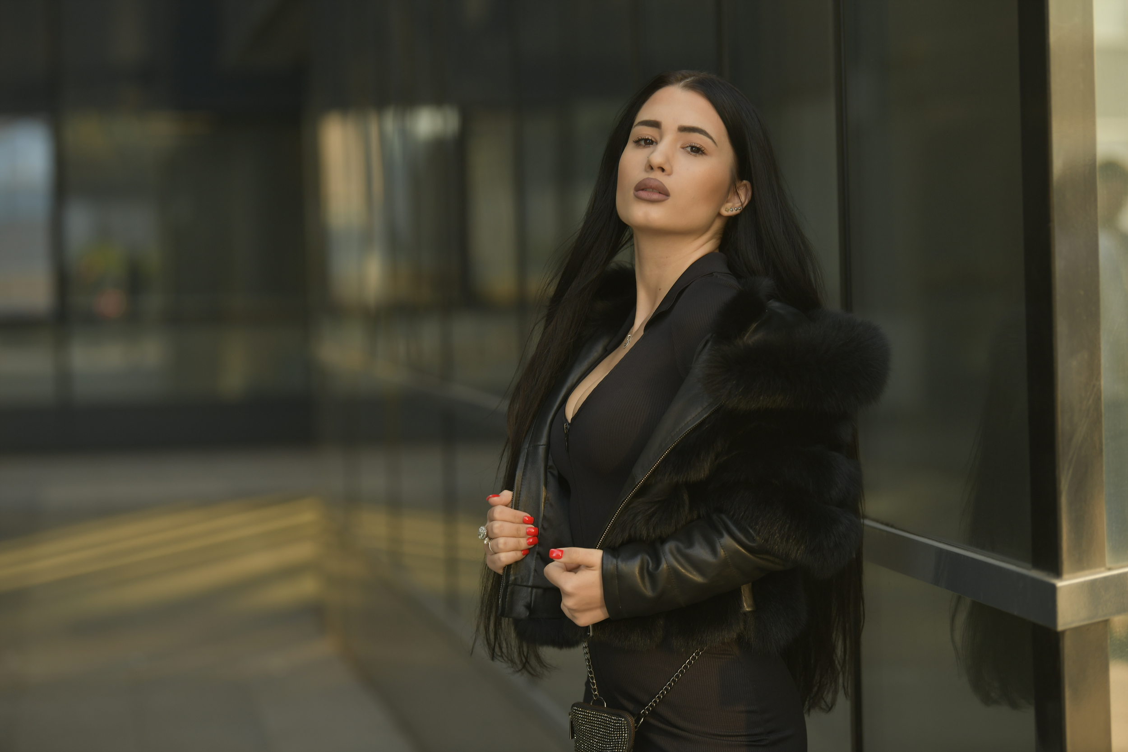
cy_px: 376
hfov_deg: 15.8
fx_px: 4073
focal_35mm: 130
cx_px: 564
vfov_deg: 10.5
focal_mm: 130
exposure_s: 1/200
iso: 200
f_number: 3.5
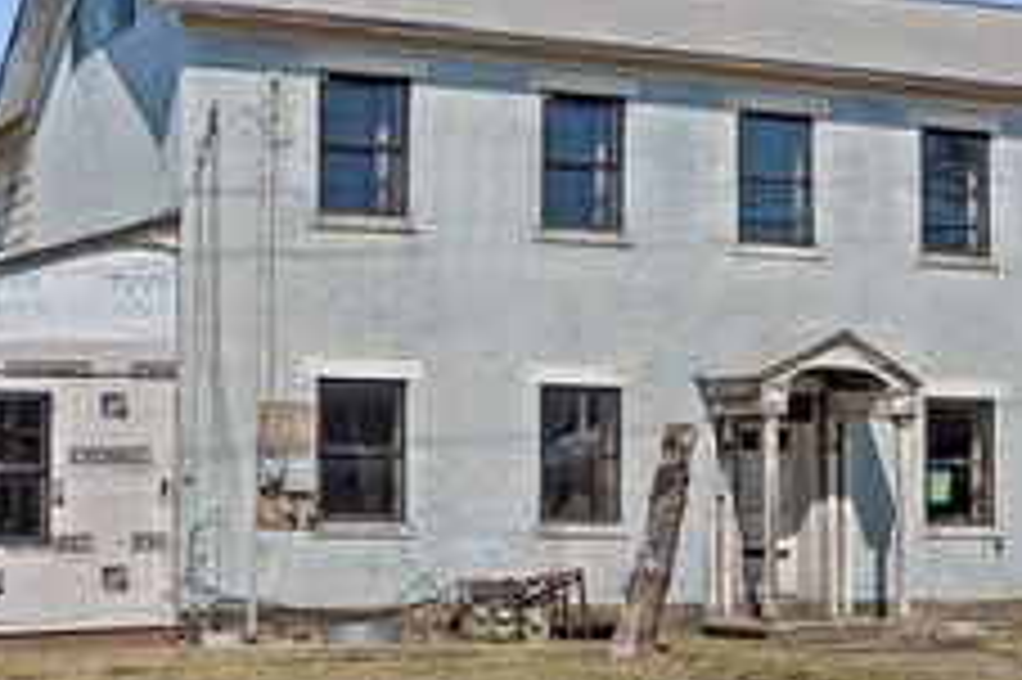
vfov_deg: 18.1
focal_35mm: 75
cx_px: 518
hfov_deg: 27.0
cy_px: 381
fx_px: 2128
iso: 100
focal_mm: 34
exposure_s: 1/400
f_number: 5.6
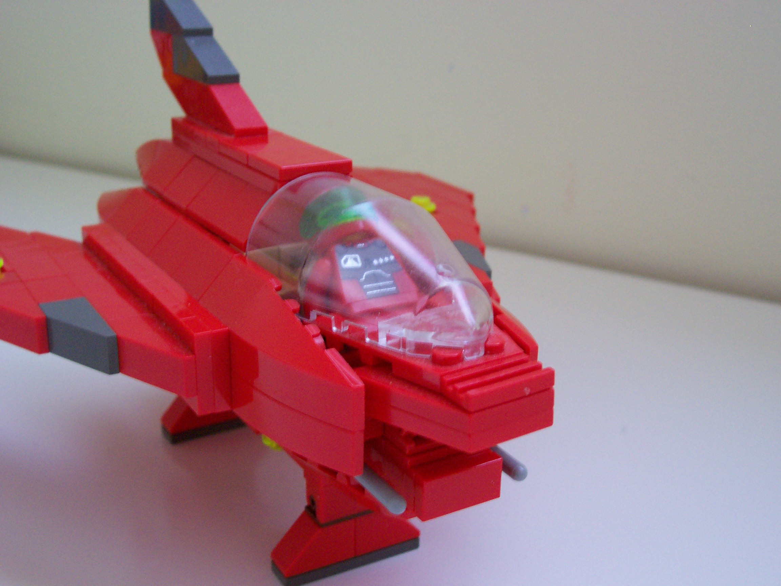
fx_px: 948
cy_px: 293
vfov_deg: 34.3
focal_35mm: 42
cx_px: 390
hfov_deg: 44.8
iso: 160
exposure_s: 1/8
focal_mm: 7
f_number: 2.9
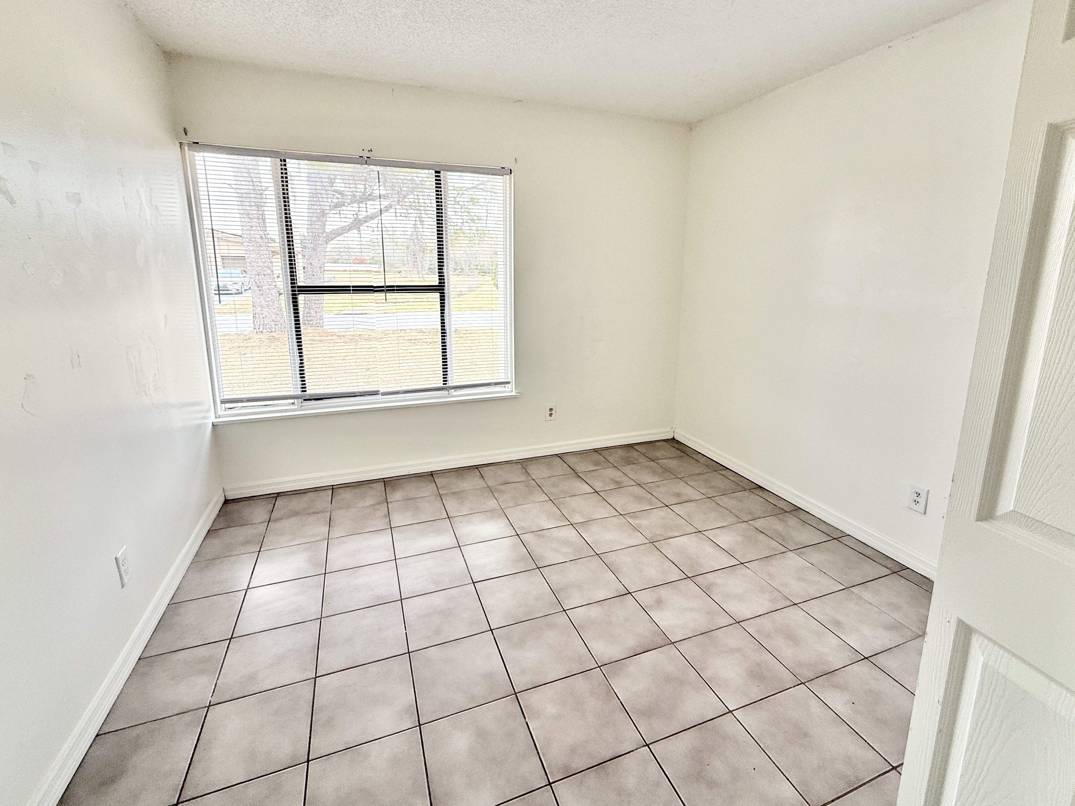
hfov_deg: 94.5
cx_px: 551
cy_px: 361
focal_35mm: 16
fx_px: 497
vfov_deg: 77.9
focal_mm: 2.22
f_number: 2.2
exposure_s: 1/115
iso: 64
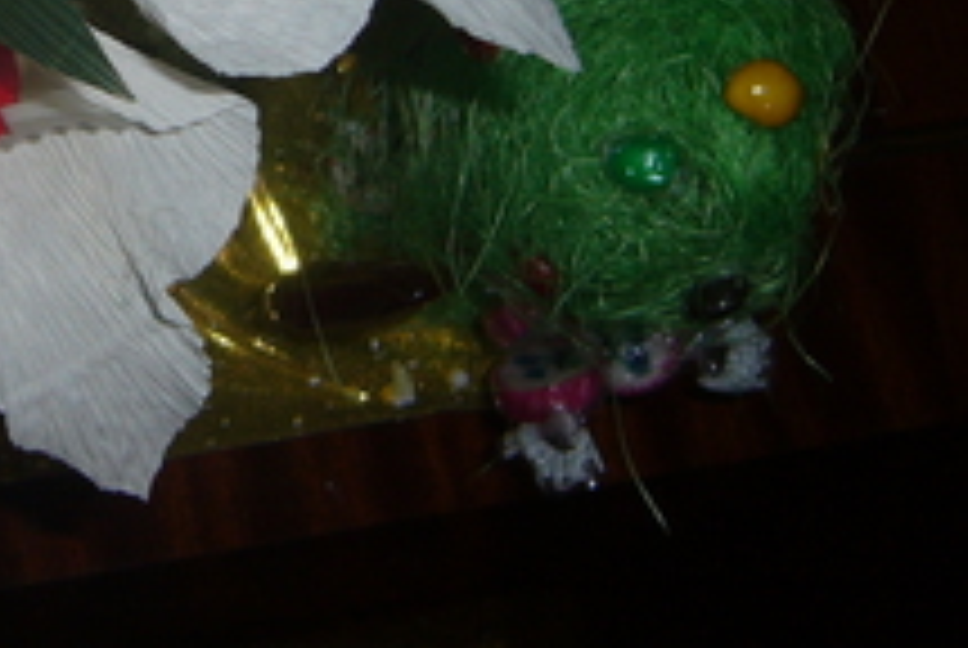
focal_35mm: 93
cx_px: 27
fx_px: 2504
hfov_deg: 21.2
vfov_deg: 14.4
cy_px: -52
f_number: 2.8
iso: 80
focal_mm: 5.8
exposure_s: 1/30
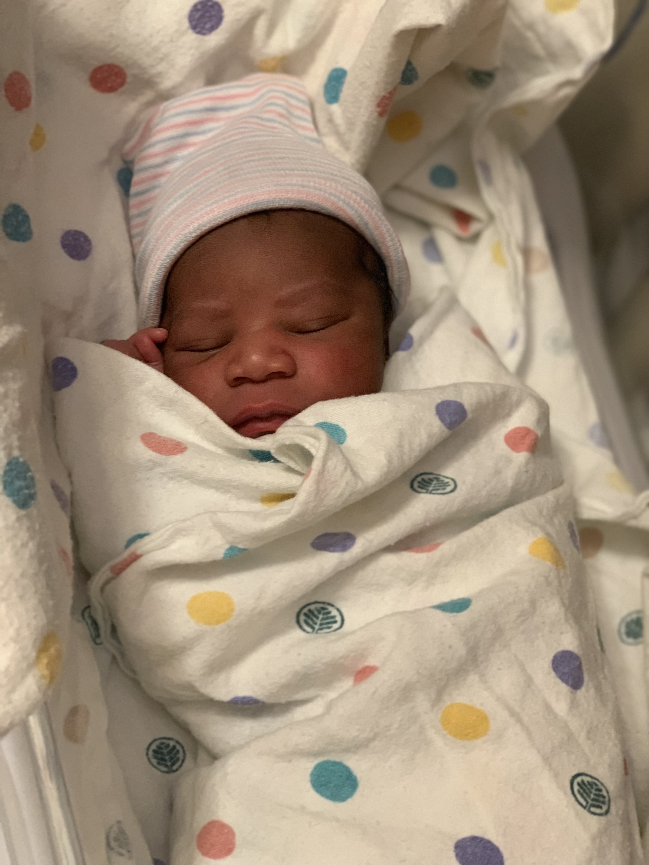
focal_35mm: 52
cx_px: 324
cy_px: 432
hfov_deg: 28.0
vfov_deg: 36.8
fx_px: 1300
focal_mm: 6
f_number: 2.4
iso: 640
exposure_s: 1/30
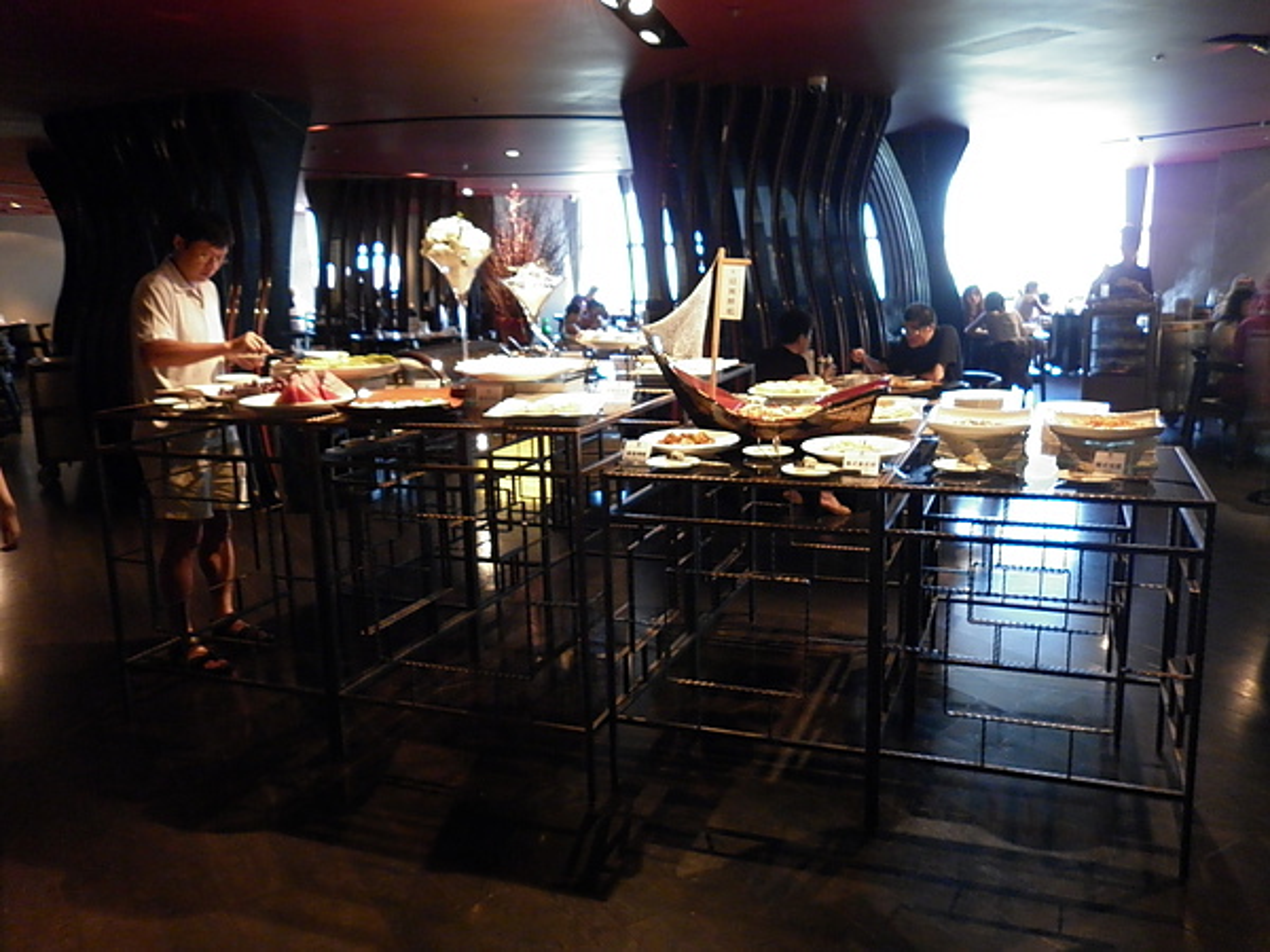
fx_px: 1027
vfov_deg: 49.7
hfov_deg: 63.4
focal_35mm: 28
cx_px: 635
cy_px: 476
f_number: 2.8
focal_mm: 5
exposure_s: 1/8
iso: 200
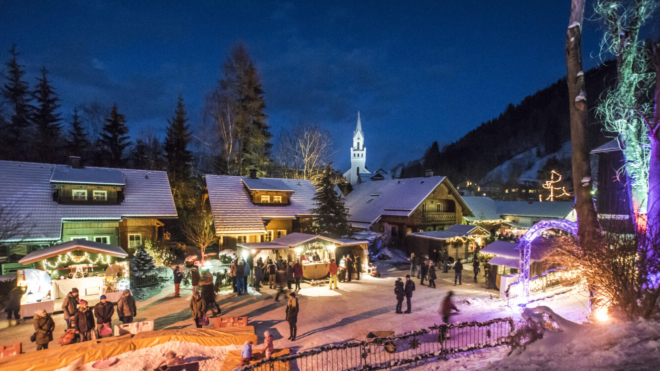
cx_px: 326
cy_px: 221
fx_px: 307
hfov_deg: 94.2
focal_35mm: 18
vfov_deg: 61.8
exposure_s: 1/5
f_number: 4.5
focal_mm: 11
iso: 3200
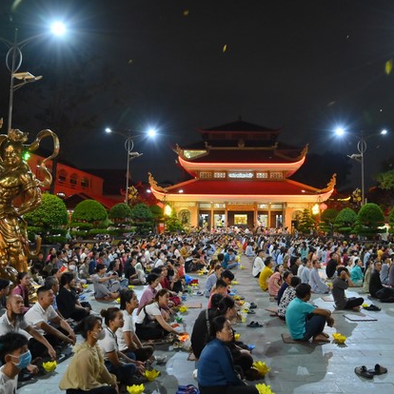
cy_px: 189
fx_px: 412
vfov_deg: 51.1
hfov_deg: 51.0
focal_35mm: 32
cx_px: 223
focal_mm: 24
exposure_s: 1/60
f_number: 5
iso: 2500
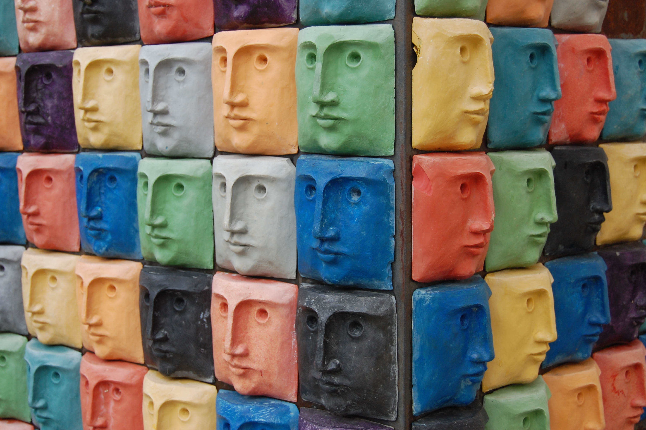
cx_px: 323
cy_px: 215
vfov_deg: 23.7
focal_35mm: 57
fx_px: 1022
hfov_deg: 35.1
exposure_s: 1/100
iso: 400
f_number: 5
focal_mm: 38
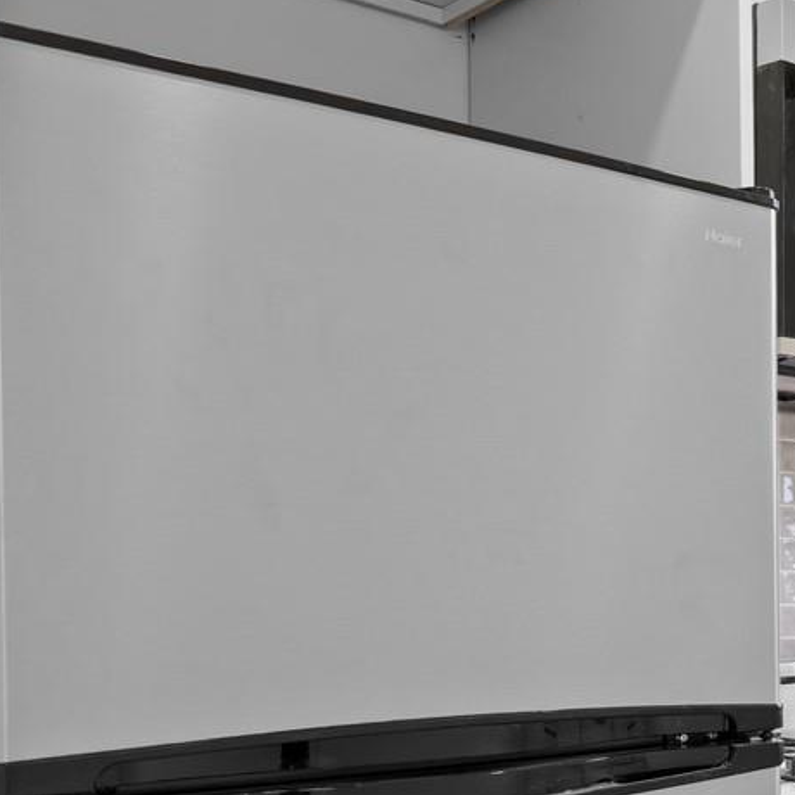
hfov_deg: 24.8
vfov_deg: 31.4
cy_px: 632
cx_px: 1194
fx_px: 1377
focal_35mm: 53
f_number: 9
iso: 160
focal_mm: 14
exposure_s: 1/3
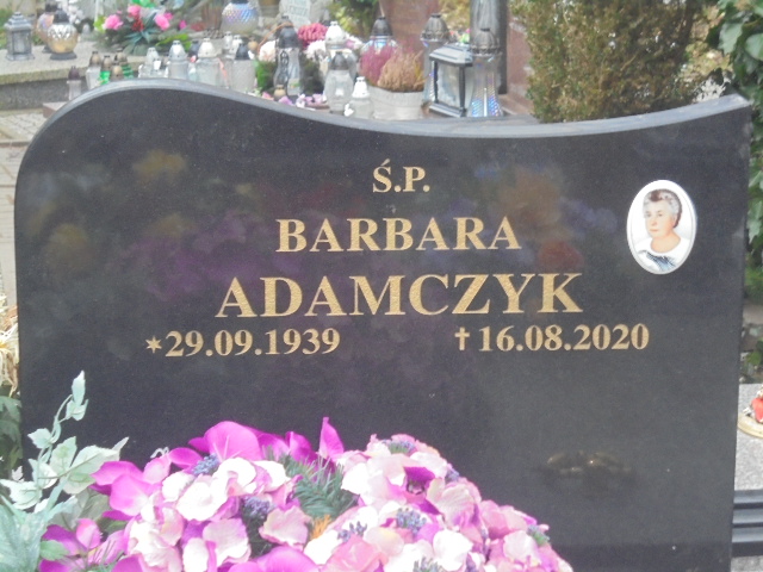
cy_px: 286
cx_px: 382
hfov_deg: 20.9
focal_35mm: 94
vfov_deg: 15.7
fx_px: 2072
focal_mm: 16.9
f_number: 4.7
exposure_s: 1/13
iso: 400
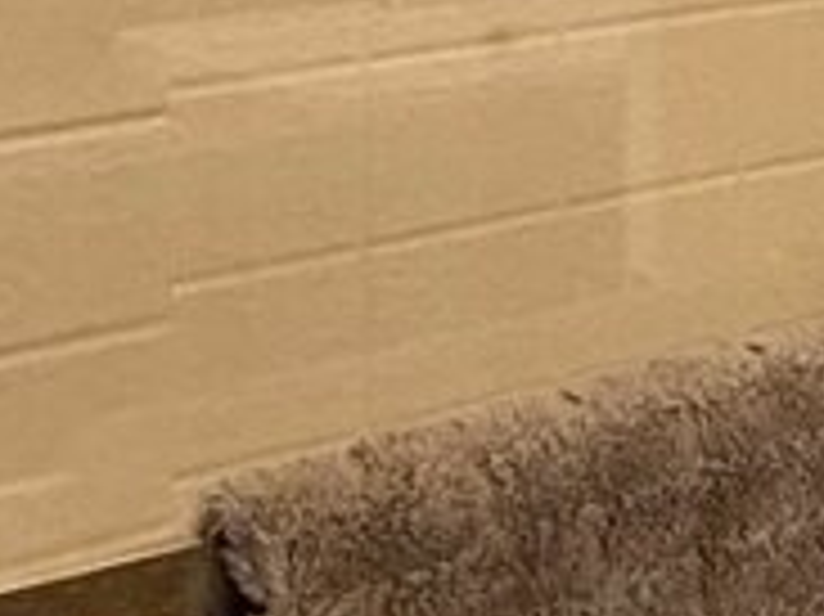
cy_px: -414
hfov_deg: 12.8
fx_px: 2545
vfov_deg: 12.8
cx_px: 2125
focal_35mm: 107
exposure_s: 1/120
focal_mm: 2.22
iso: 100
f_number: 2.2
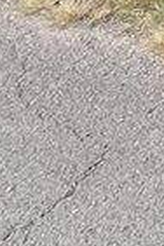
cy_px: -546
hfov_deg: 6.5
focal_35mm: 123
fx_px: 840
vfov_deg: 10.3
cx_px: 794
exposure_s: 1/927
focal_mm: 1.57
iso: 32
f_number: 1.8
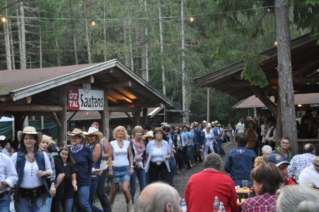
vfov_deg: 21.5
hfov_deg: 31.9
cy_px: 106
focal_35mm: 63
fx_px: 558
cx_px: 160
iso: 800
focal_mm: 42
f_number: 4.5
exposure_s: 1/60
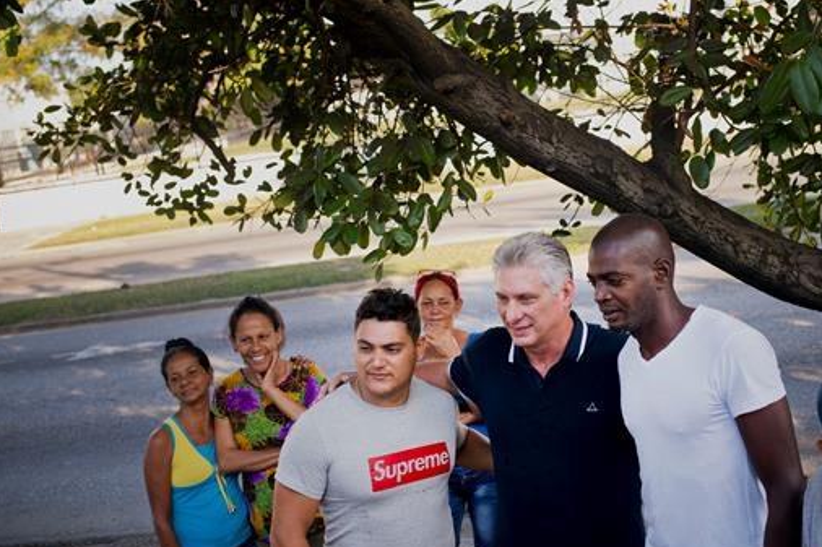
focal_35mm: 45
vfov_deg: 29.8
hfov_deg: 43.4
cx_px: 495
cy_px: 246
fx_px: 1027
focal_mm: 35
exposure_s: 1/200
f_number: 3.5
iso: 100
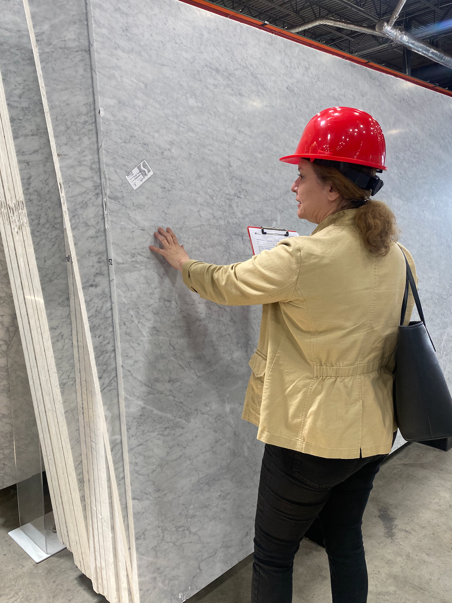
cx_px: 226
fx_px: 453
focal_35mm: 26
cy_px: 302
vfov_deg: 67.3
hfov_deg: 53.1
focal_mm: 4.25
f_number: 1.8
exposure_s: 1/121
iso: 125
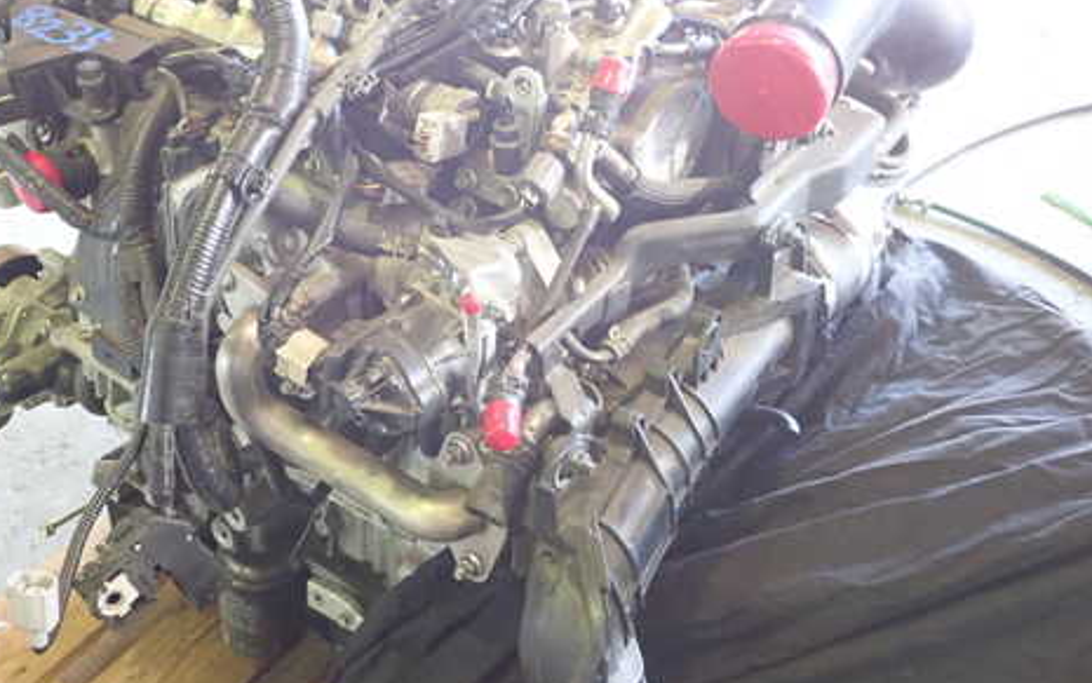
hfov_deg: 47.8
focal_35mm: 41
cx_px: 411
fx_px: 1221
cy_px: 228
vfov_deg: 31.0
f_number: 2.3
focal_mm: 5.5
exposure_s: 1/40
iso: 800
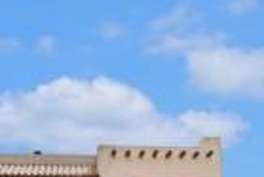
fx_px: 416
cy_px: 206
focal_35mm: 57
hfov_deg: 35.2
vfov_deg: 22.3
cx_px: 122
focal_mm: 17.5
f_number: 8
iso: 400
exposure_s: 1/2000
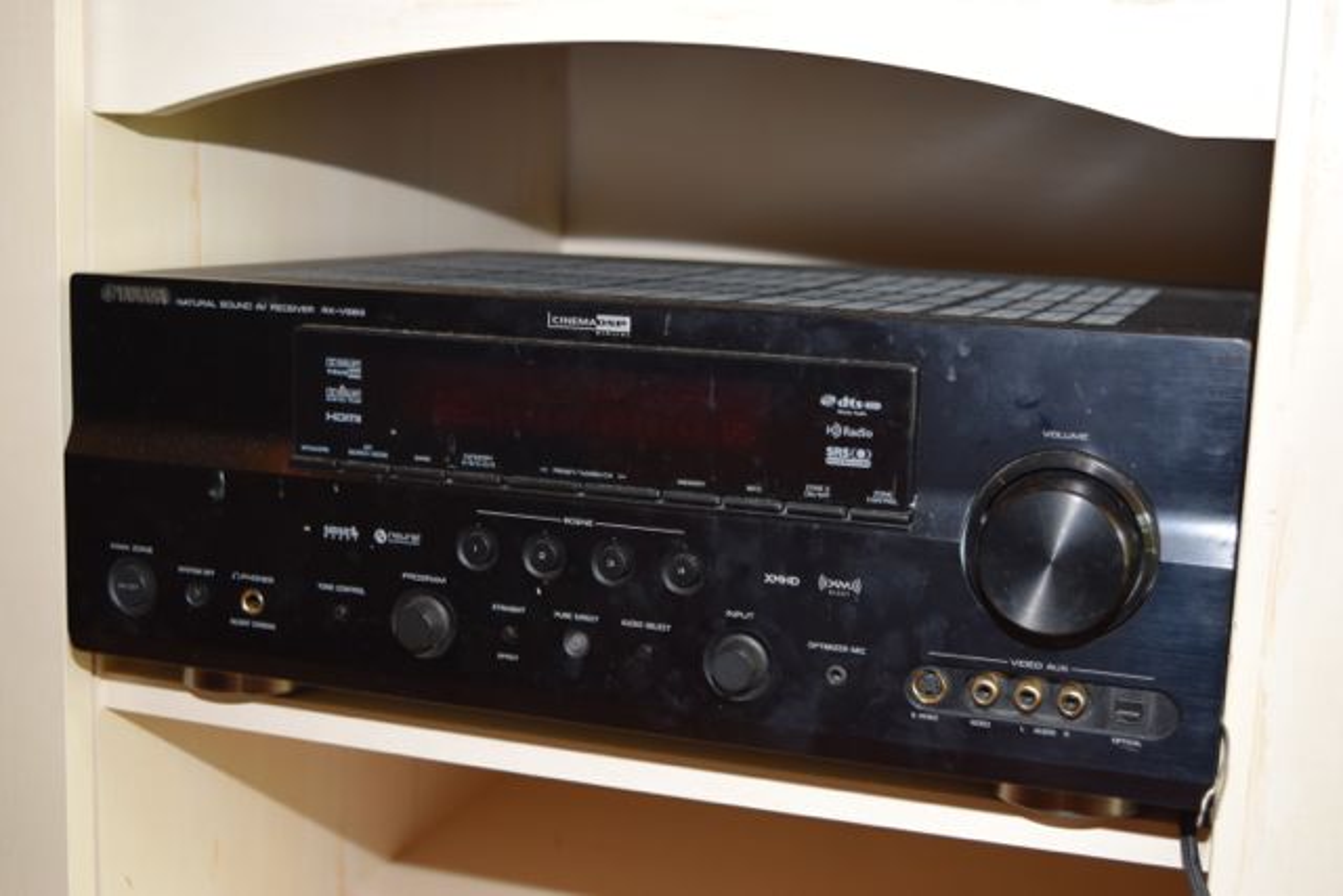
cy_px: 448
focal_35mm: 48
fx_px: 1791
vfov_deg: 28.1
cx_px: 672
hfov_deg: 41.1
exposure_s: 1/60
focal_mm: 32
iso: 640
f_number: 4.5
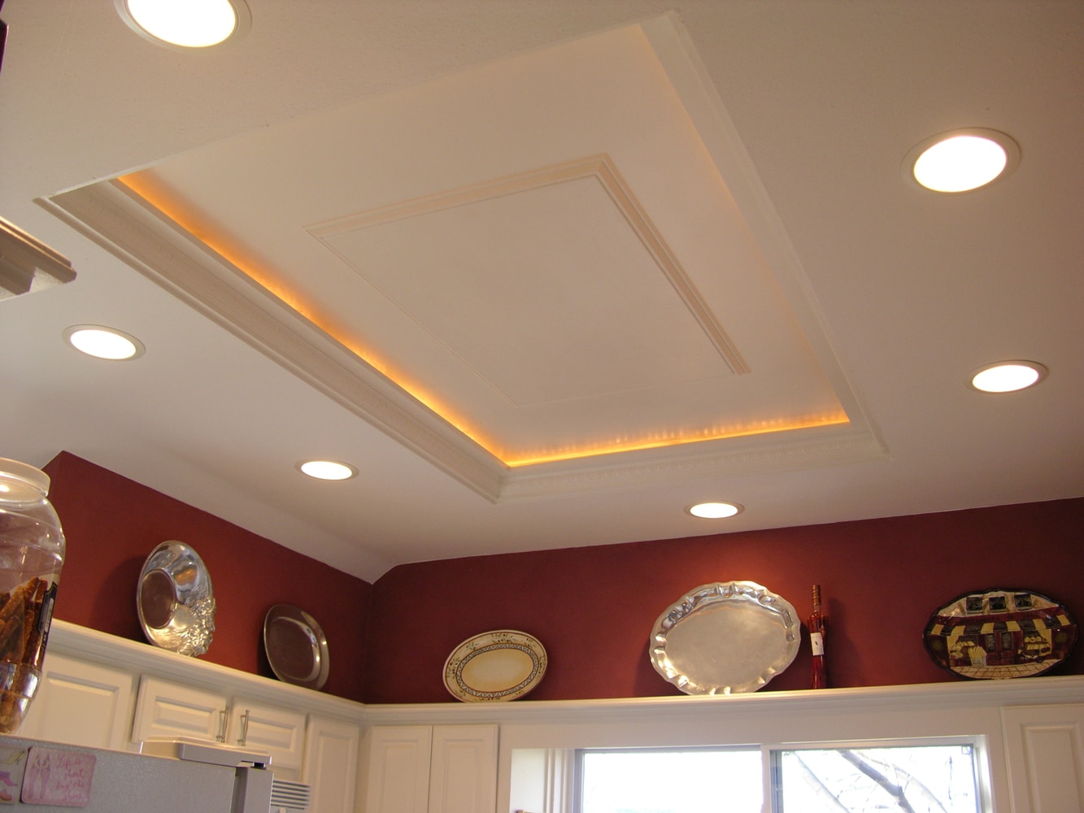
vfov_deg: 40.7
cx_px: 542
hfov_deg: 52.6
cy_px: 406
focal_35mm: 35
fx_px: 1096
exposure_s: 1/32.3
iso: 110
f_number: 2.8
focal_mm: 8.9
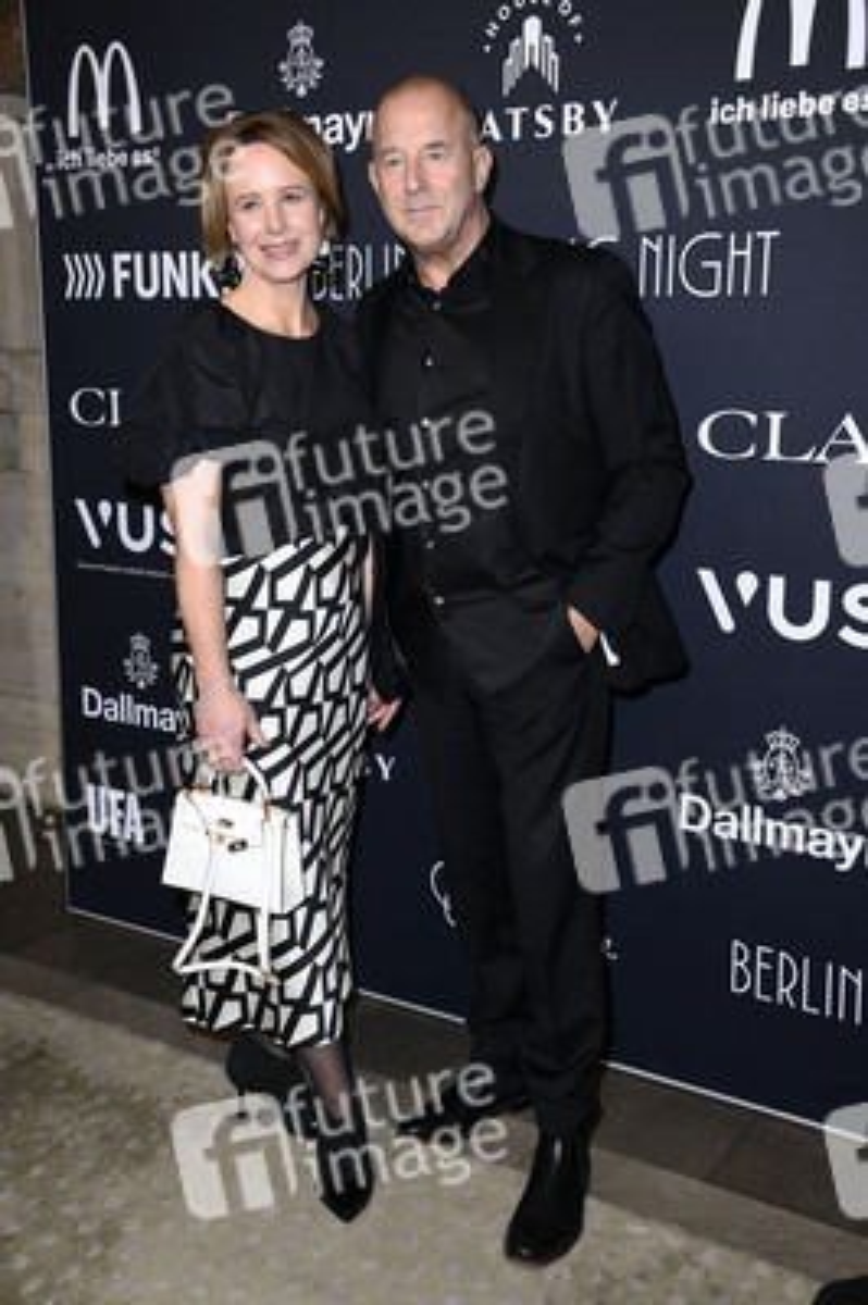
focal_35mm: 40
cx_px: 434
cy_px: 652
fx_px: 1449
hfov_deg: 33.3
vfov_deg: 48.5
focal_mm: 40
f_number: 5.6
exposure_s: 1/250
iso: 500
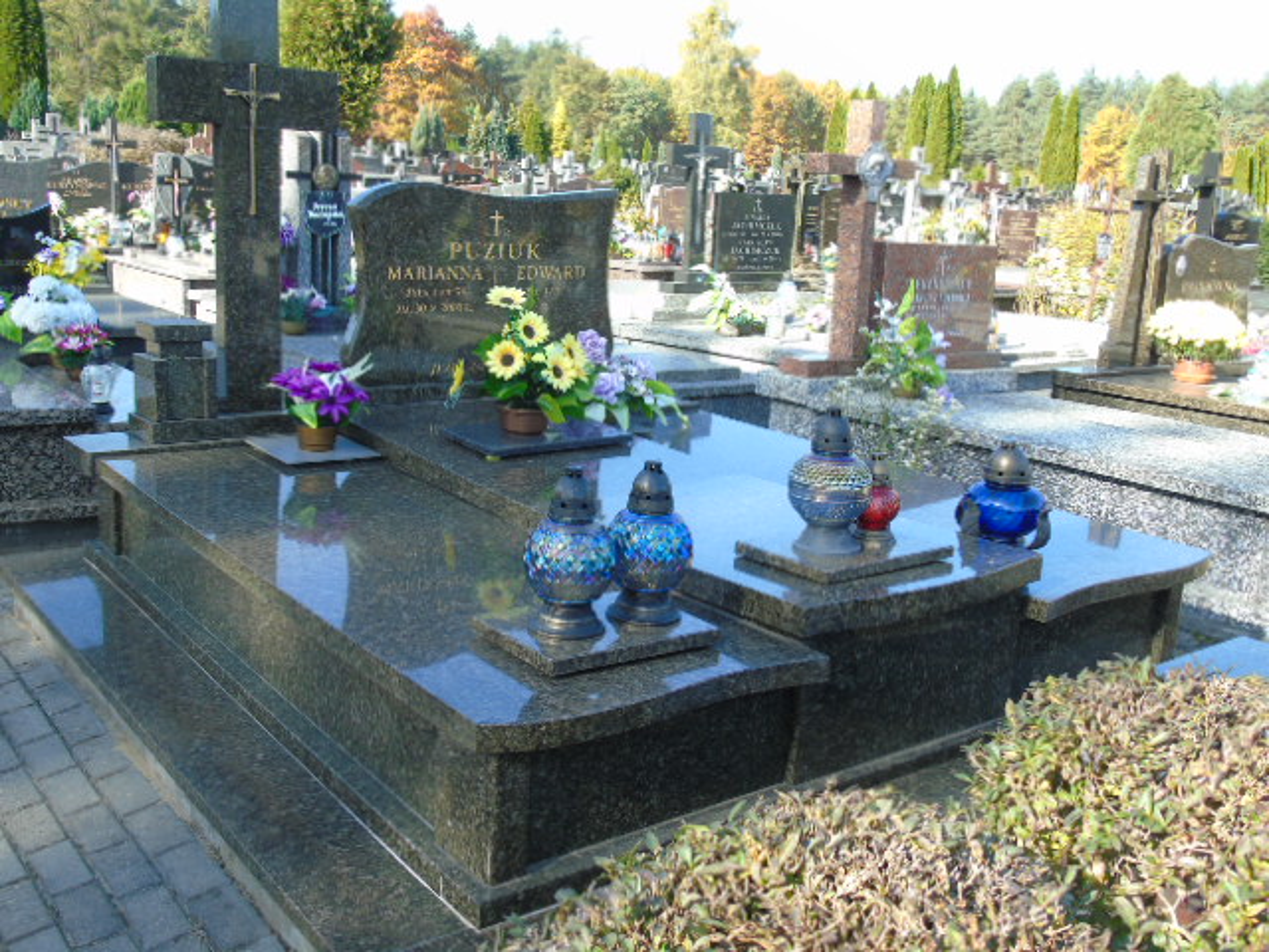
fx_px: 1246
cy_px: 476
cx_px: 634
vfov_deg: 41.8
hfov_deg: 54.0
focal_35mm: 34
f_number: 3.8
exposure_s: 1/125
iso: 80
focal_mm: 6.1
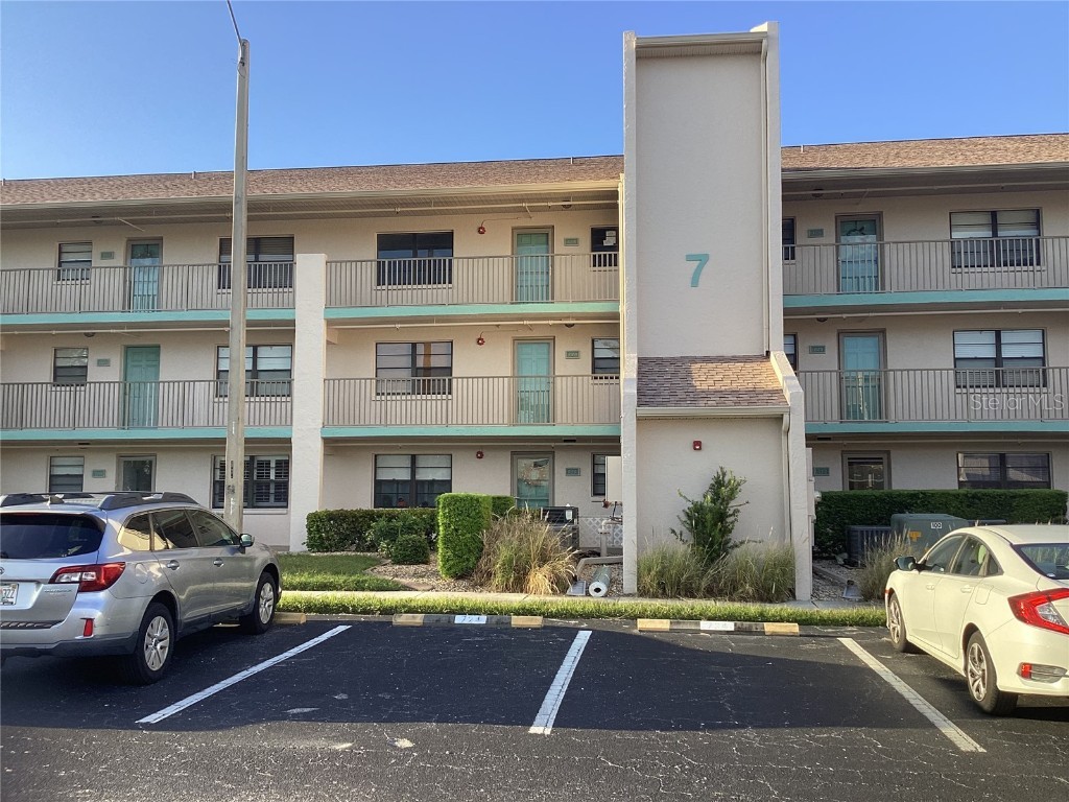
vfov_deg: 45.4
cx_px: 534
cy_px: 401
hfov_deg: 58.4
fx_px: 957
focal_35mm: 31
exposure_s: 1/326
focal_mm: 3.3
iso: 25
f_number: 2.4
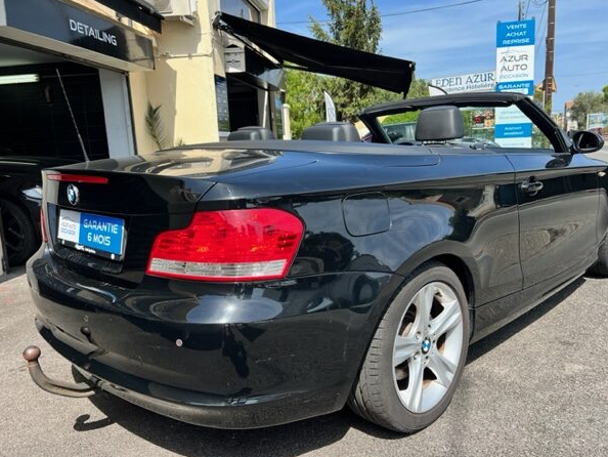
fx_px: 492
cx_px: 324
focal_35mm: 28
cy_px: 225
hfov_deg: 63.4
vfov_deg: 49.8
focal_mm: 5.7
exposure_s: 1/1553
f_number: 1.5
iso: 50
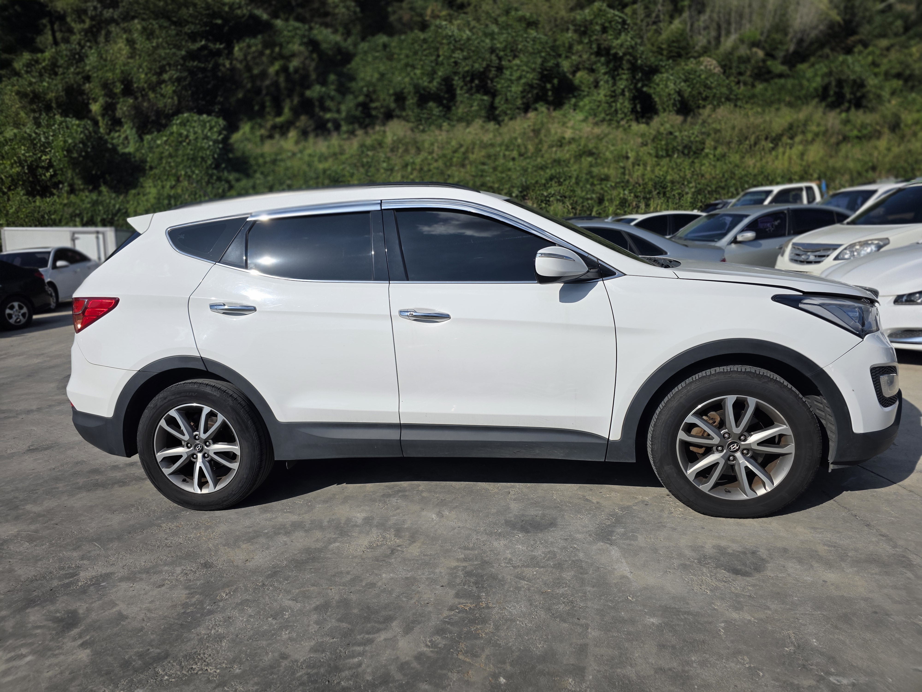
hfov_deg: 73.9
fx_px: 613
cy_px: 346
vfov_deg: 58.9
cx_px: 461
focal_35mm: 23
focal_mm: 6.3
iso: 64
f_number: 1.7
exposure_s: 1/7944
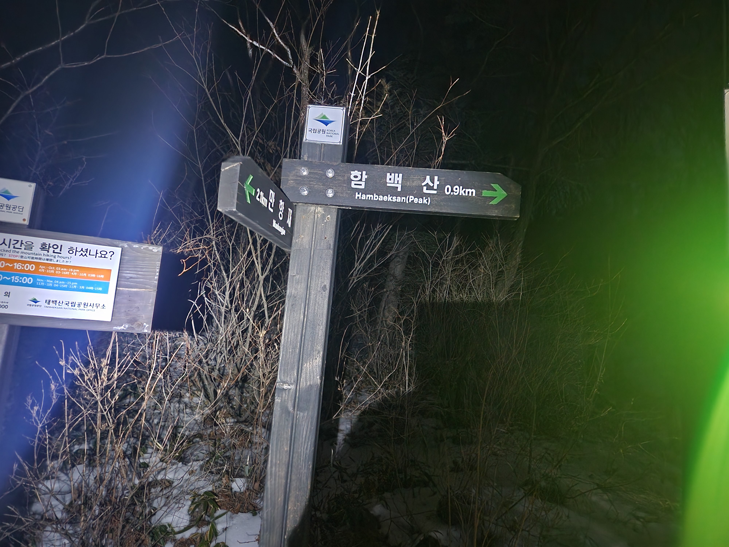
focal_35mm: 23
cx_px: 364
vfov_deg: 58.9
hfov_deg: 73.9
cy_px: 274
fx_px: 484
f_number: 1.8
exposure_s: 1/10
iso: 1000
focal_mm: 5.4
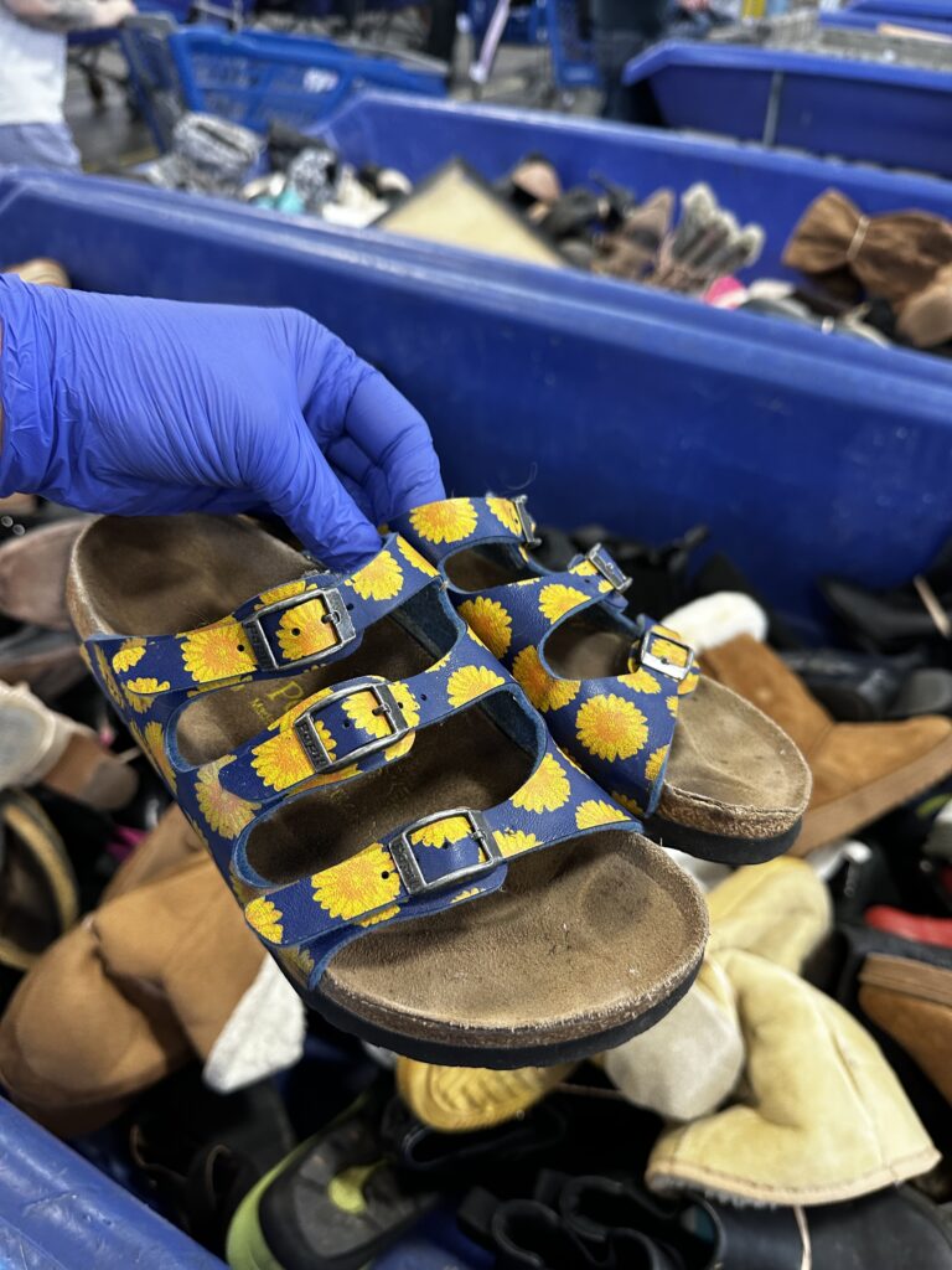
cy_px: 635
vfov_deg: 71.6
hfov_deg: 56.8
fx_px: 880
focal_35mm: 24
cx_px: 476
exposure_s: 1/60
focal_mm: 6.86
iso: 250
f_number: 1.78
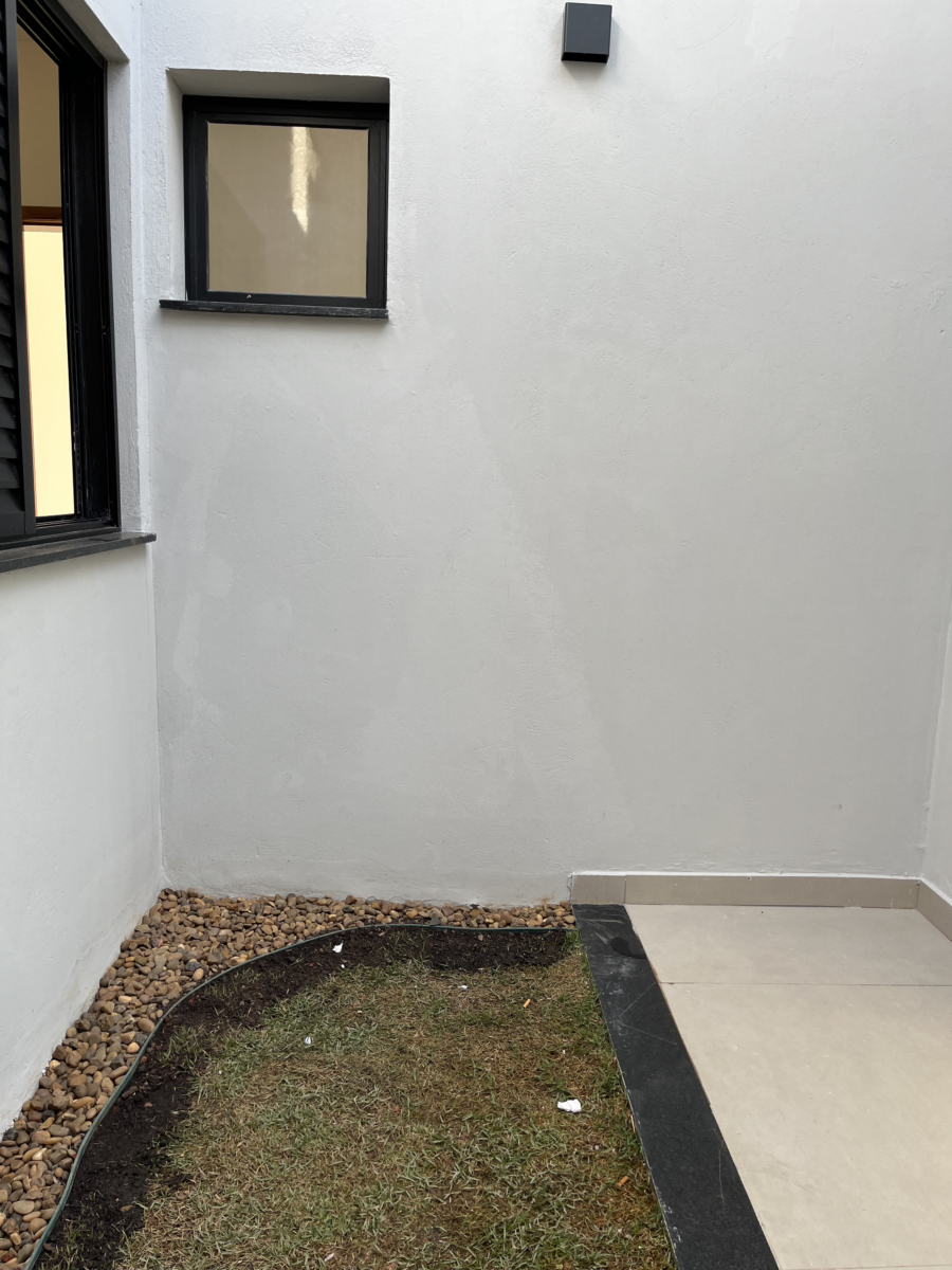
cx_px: 476
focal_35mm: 26
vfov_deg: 67.3
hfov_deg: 53.1
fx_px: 953
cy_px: 635
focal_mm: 5.1
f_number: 1.6
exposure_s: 1/217
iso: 40
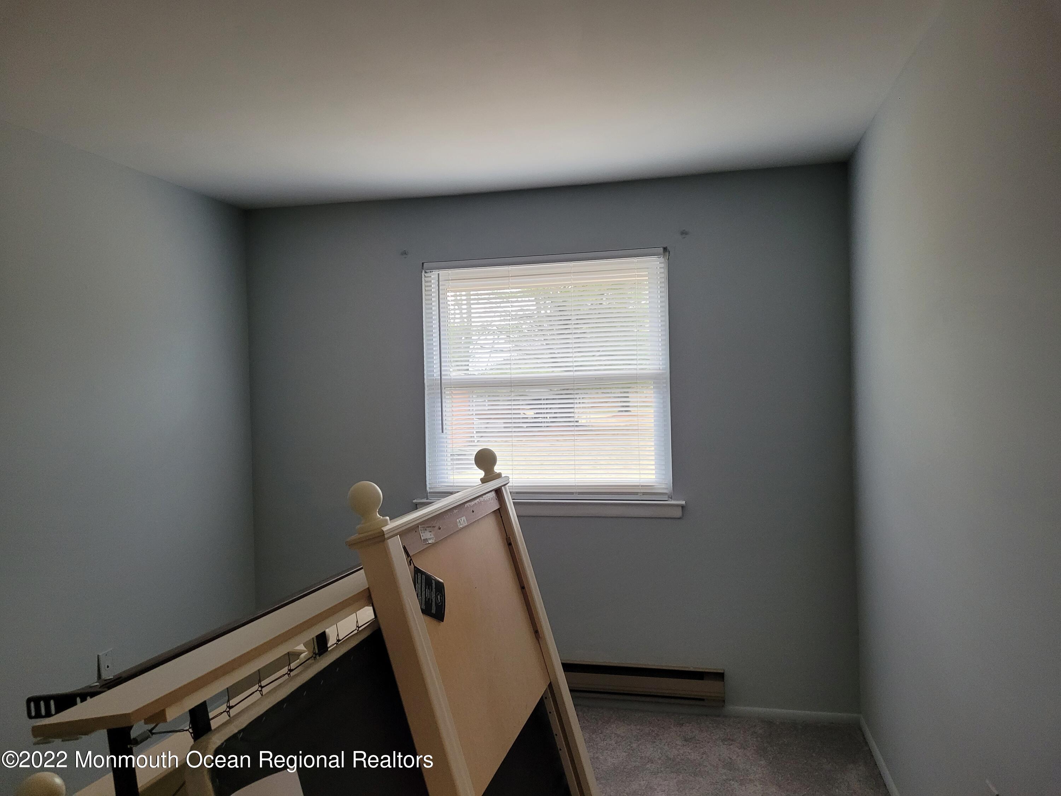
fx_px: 797
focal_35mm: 26
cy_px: 398
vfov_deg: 53.1
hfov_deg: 67.3
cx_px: 530
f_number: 1.8
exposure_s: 1/120
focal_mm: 5.4
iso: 320
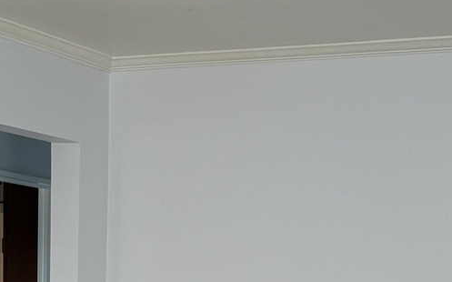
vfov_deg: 10.3
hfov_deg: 17.6
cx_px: 130
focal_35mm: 118
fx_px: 1453
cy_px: 540
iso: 64
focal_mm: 6.76
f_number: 1.78
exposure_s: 1/121
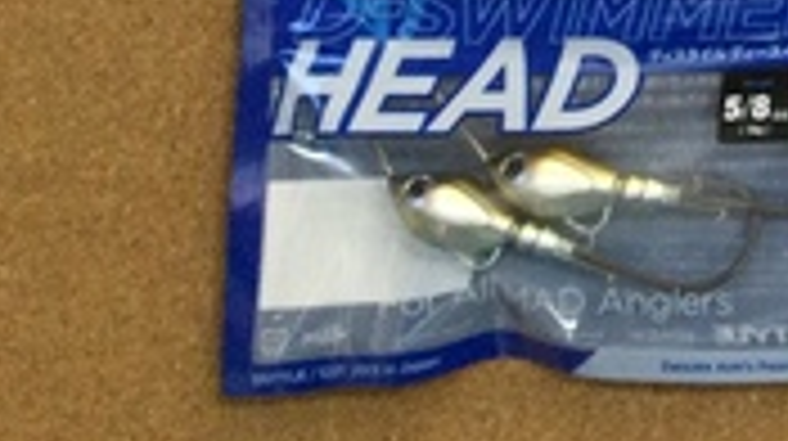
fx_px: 2421
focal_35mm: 116
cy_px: -536
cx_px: 1306
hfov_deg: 16.3
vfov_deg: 9.5
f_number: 2.4
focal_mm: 3.3
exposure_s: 1/30
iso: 50
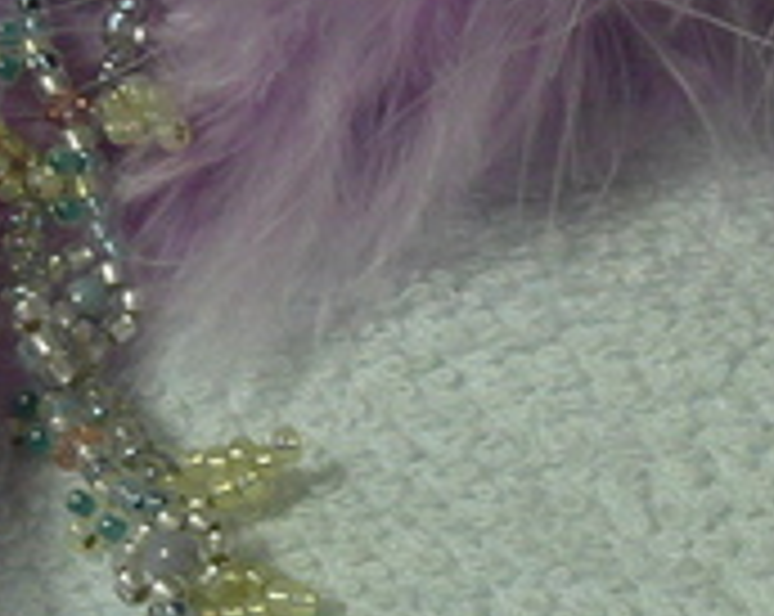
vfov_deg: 11.7
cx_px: 932
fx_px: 2996
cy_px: 576
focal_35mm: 131
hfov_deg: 14.3
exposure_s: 1/25
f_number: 3.4
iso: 200
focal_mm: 4.9
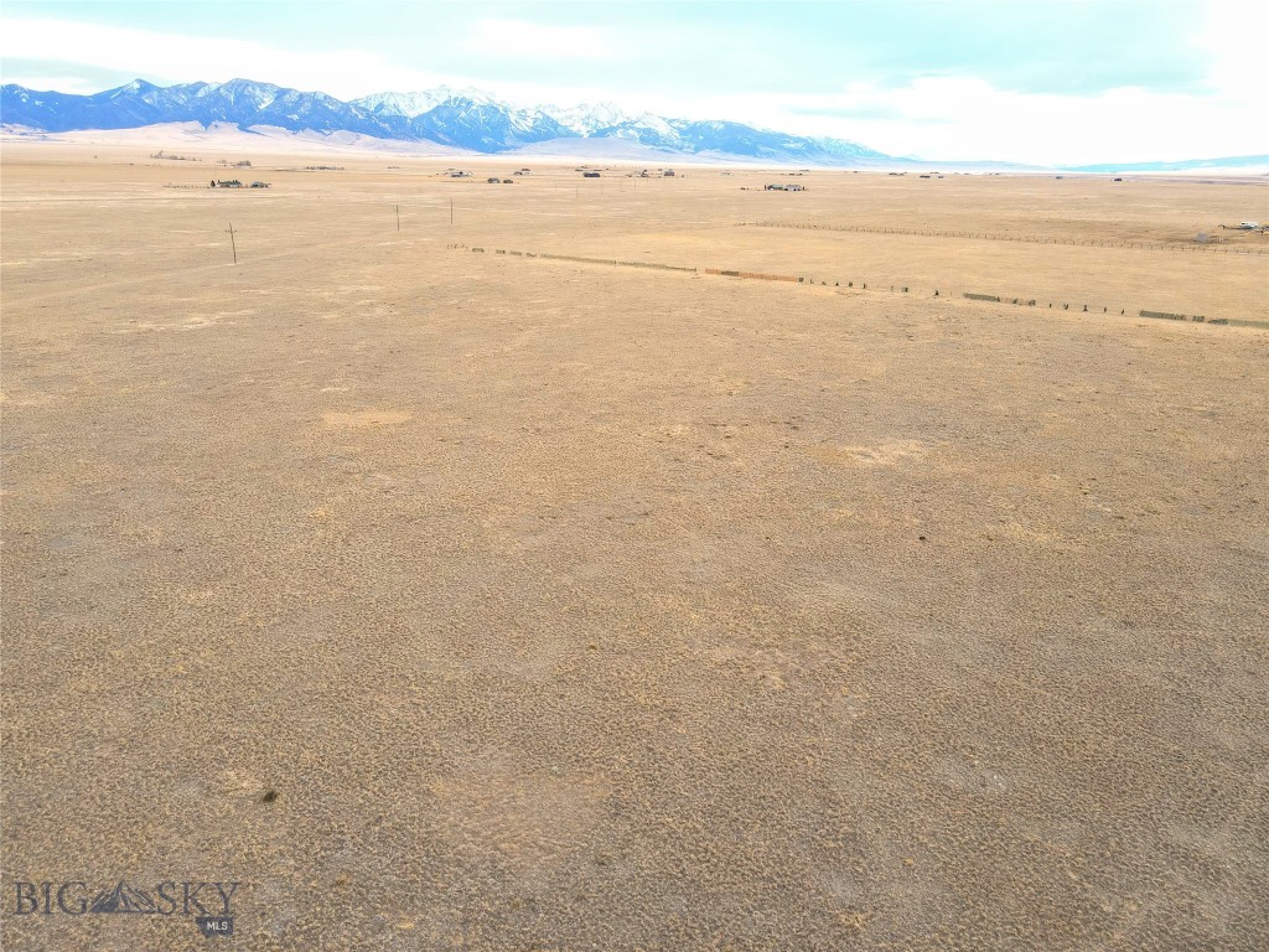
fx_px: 880
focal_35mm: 24
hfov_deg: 71.6
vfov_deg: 56.8
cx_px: 634
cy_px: 476
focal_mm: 4.5
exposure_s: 1/240
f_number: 2.8
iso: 100
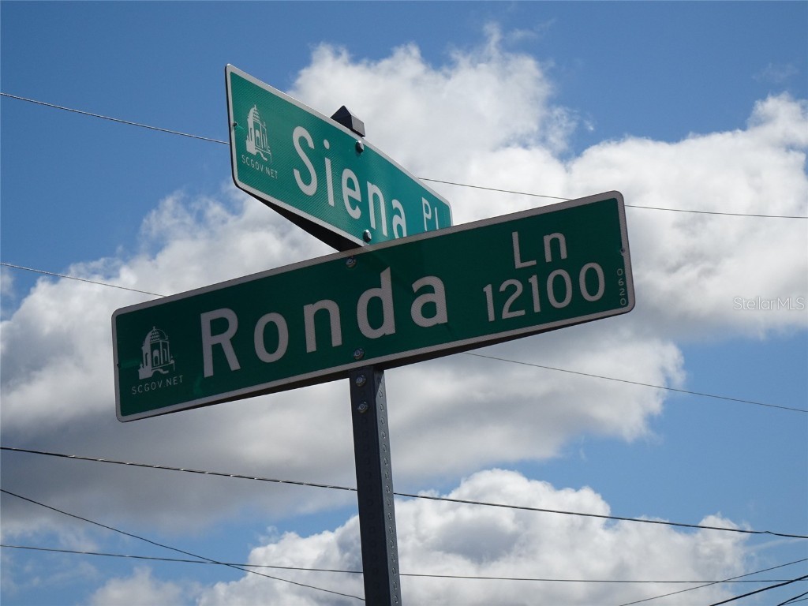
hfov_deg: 16.6
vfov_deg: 12.5
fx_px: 2778
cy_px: 303
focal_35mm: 119
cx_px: 404
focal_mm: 20.29
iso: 80
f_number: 5.6
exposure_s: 1/1000
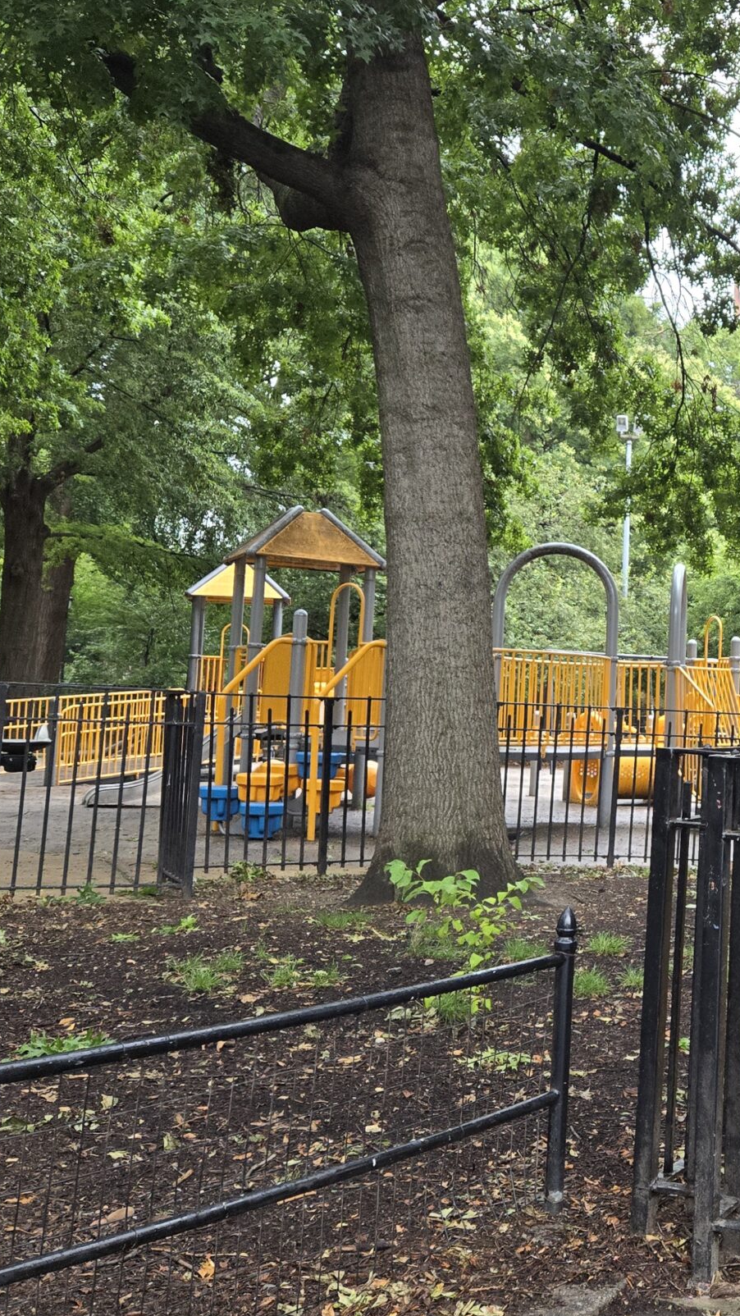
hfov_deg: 26.9
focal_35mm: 40
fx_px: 1396
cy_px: 628
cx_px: 841
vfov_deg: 50.5
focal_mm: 5.4
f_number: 1.8
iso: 250
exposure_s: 1/180
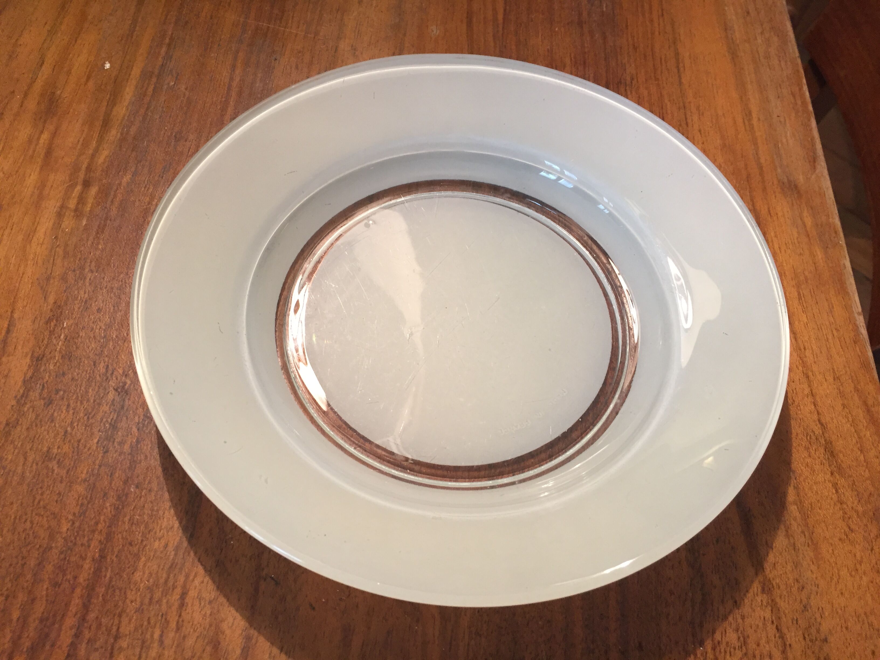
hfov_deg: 61.7
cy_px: 330
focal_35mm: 29
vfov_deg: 48.2
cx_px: 440
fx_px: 737
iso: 160
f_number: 2.2
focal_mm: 4.15
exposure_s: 1/33
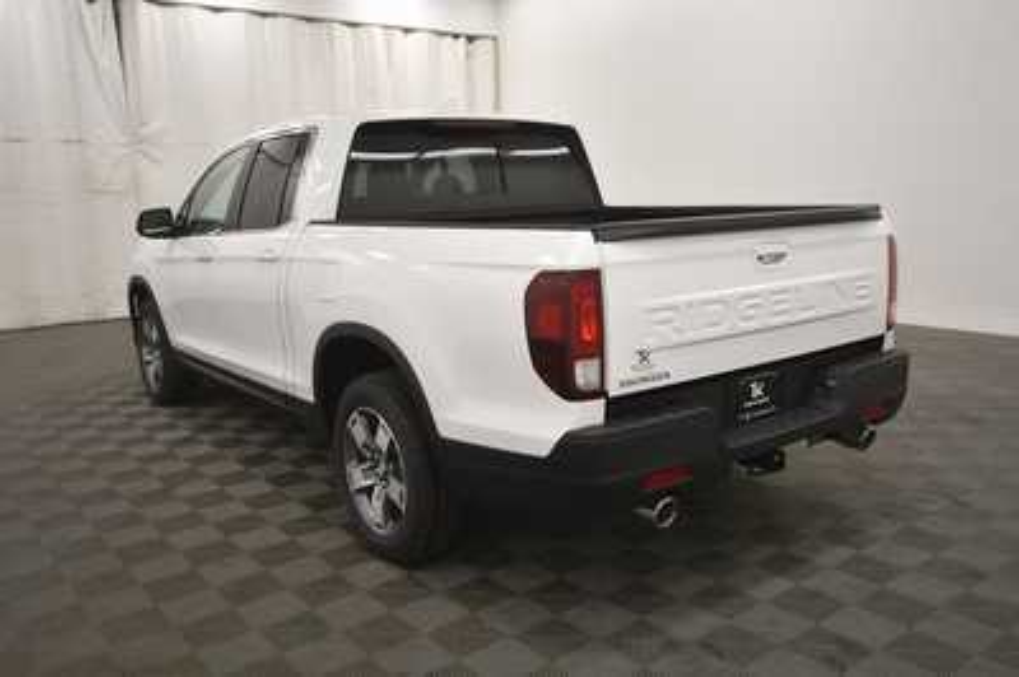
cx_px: 510
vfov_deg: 47.9
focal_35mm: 27
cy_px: 338
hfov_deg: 67.4
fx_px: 764
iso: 800
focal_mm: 18
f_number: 5.3
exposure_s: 1/200
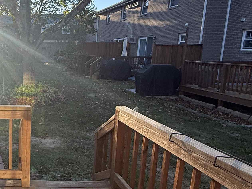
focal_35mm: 34
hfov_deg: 45.5
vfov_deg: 41.8
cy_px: 88
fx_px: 248
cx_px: 0
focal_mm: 2.22
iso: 64
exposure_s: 1/468
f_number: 2.2
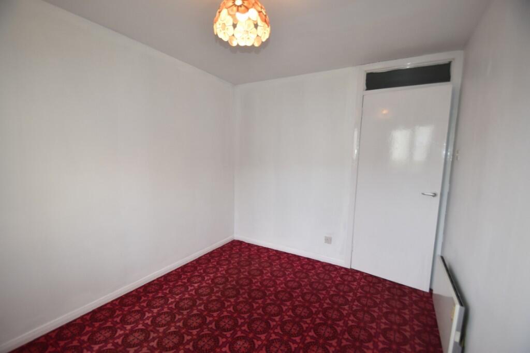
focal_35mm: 15
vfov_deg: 77.3
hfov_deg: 100.4
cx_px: 265
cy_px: 176
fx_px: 221
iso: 400
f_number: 4.5
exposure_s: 1/60
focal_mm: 10
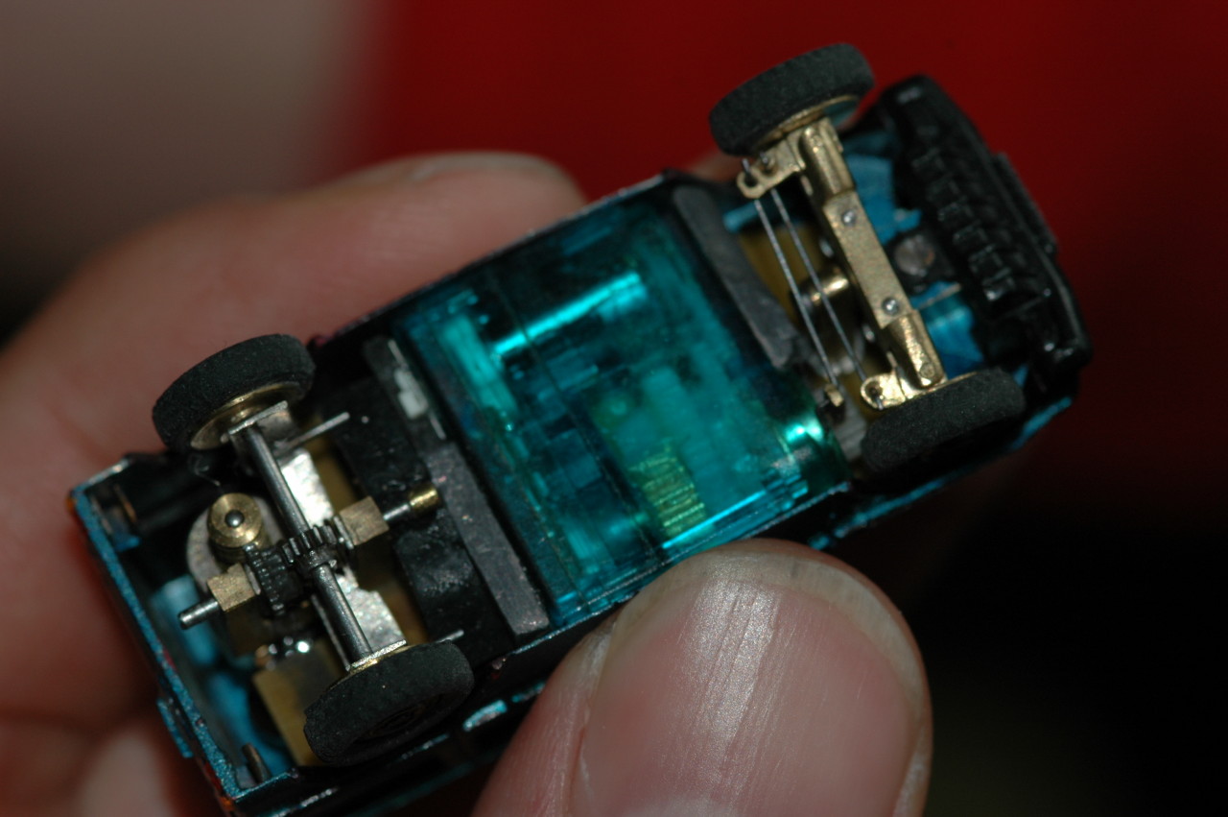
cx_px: 614
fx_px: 5368
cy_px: 408
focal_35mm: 158
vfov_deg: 8.7
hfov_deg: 13.1
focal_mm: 105
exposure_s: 1/60
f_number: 7.1
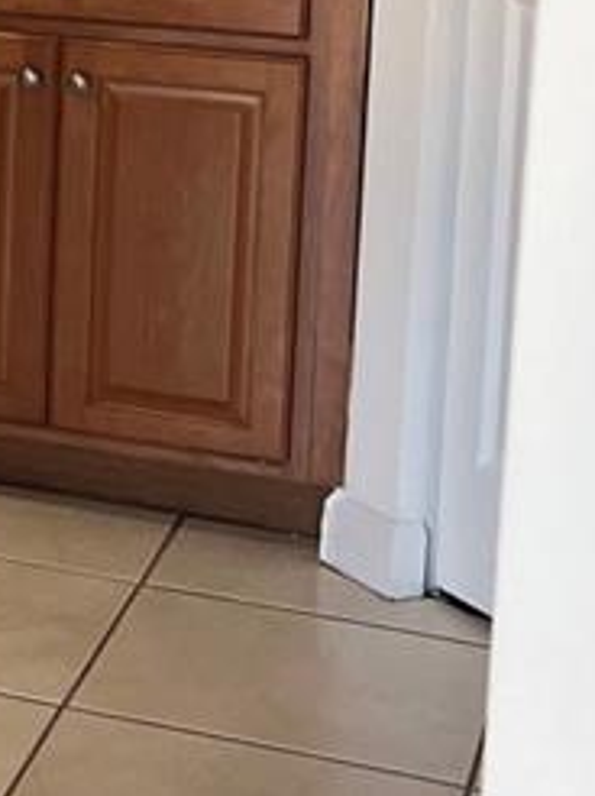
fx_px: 2916
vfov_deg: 15.2
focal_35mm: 127
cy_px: -68
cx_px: -815
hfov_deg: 10.2
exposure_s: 1/120
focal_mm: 5.7
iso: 80
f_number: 1.5
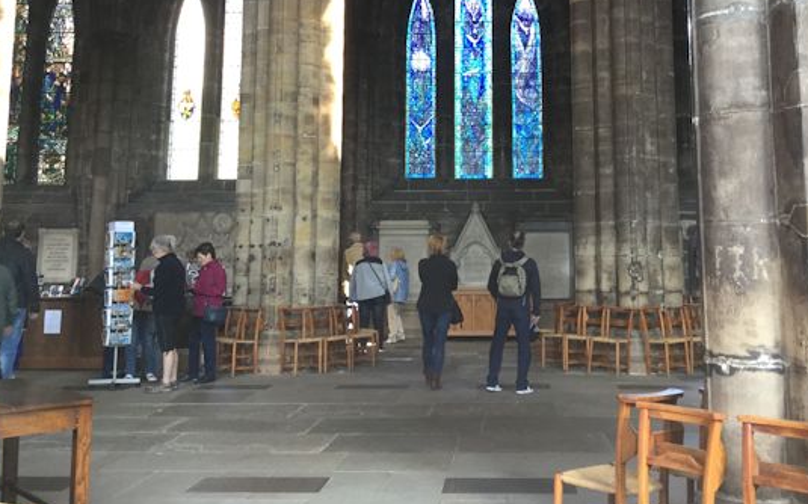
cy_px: 135
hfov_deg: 46.0
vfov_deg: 29.4
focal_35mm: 43
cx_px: 488
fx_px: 947
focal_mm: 3.3
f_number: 2.4
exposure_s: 1/33
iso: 80
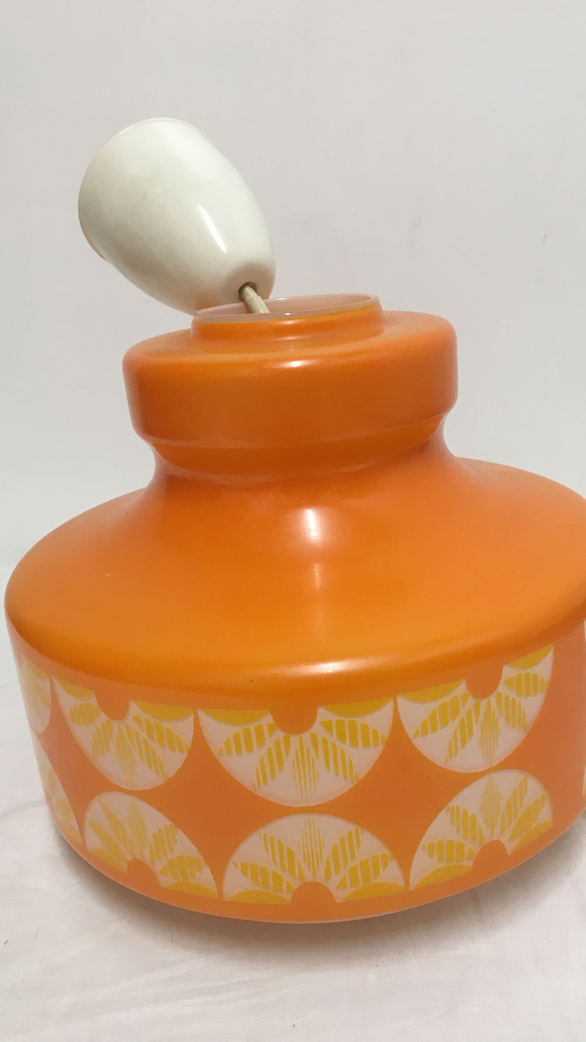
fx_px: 884
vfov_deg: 61.0
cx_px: 322
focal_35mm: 32
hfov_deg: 36.6
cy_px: 525
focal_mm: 4.15
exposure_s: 1/33
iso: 40
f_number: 2.2
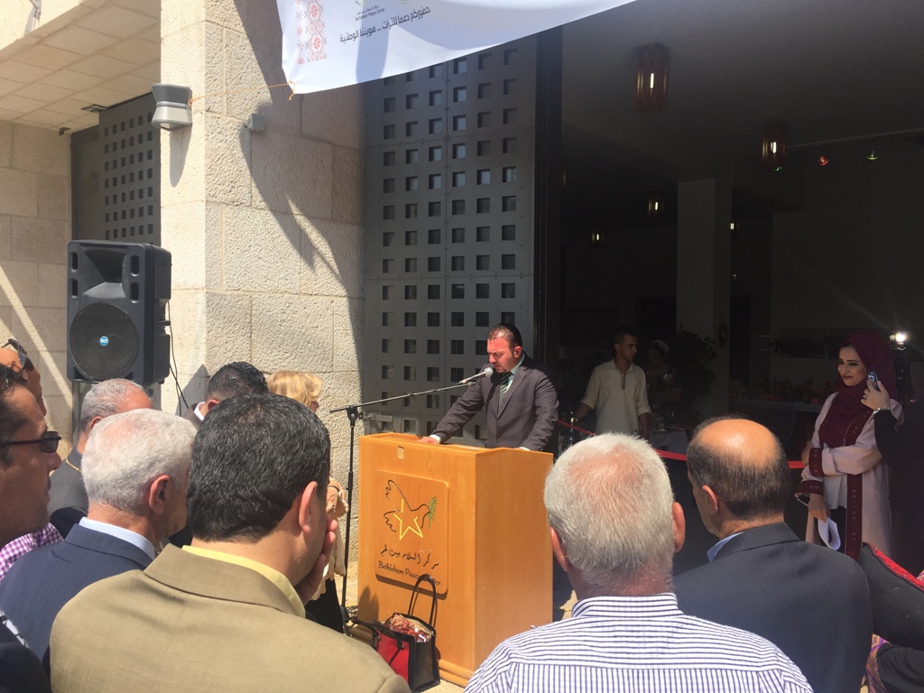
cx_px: 462
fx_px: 774
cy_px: 346
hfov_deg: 61.7
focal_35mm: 29
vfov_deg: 48.2
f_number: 2.2
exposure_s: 1/1721
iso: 32
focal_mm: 4.15
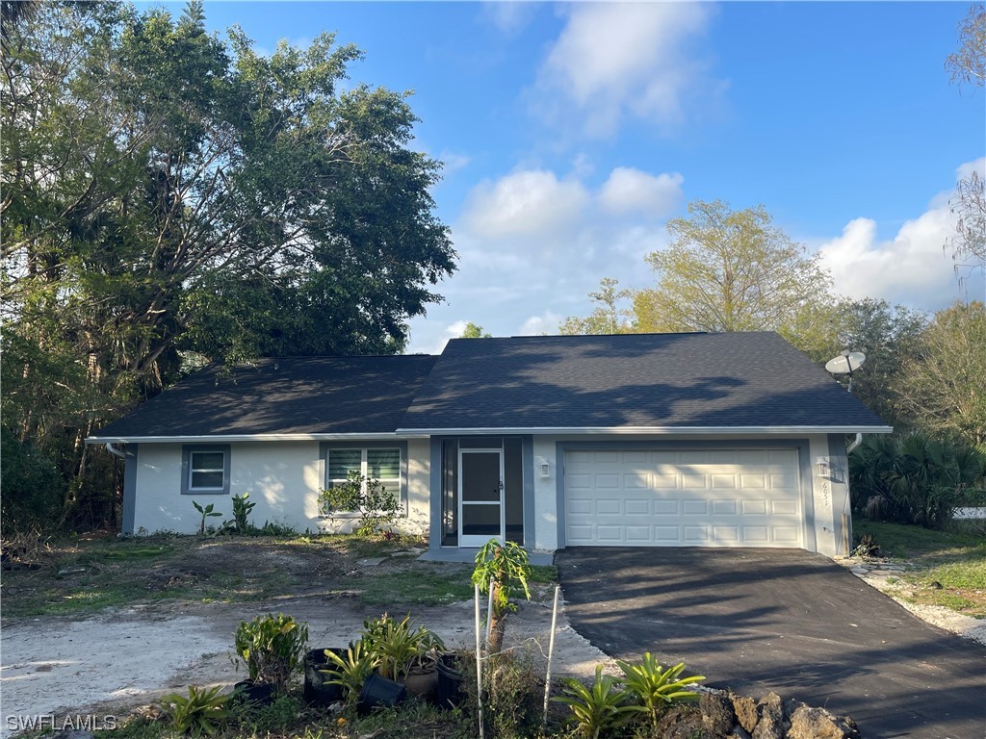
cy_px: 370
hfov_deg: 67.3
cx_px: 493
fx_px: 741
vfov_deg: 53.1
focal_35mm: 26
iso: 32
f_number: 1.6
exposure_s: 1/1689
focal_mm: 5.1
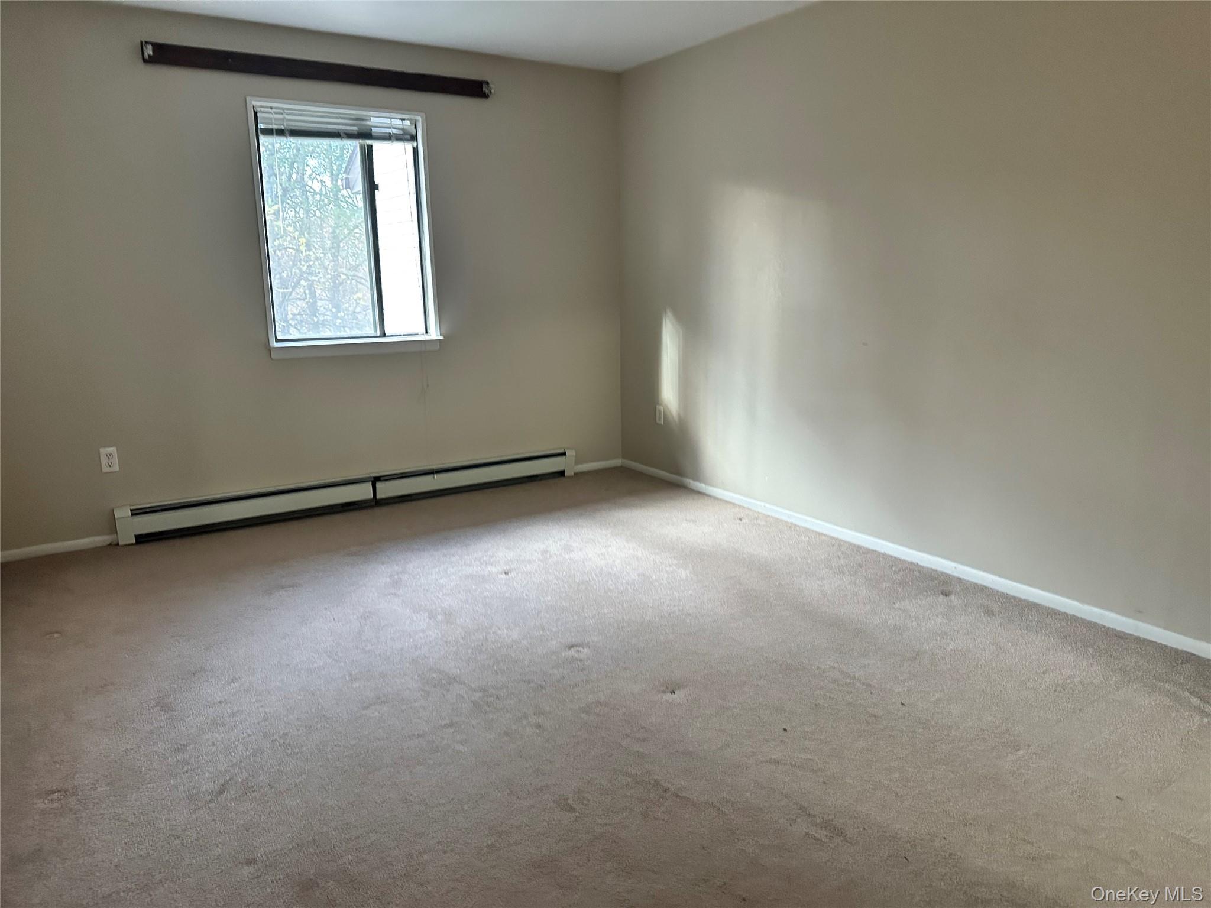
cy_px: 454
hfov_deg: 71.6
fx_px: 840
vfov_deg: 56.8
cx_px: 606
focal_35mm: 24
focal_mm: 6.86
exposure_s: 1/40
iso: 640
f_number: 1.78
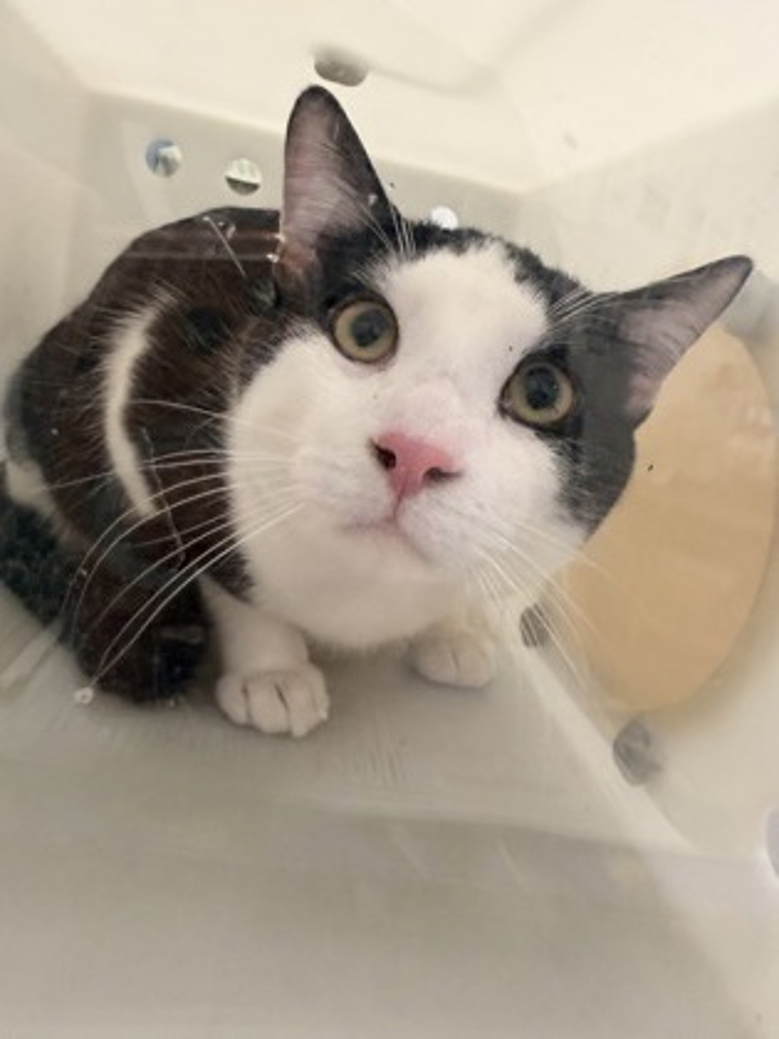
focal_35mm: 24
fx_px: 720
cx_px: 390
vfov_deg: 71.6
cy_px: 520
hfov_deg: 56.8
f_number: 2.2
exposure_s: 1/120
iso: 320
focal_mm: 2.22
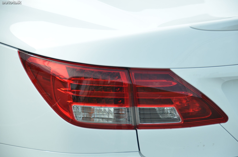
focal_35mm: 142
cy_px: 78
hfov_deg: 14.4
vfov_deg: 9.6
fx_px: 940
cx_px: 119
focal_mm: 95
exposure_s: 1/1000
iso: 500
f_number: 5.3
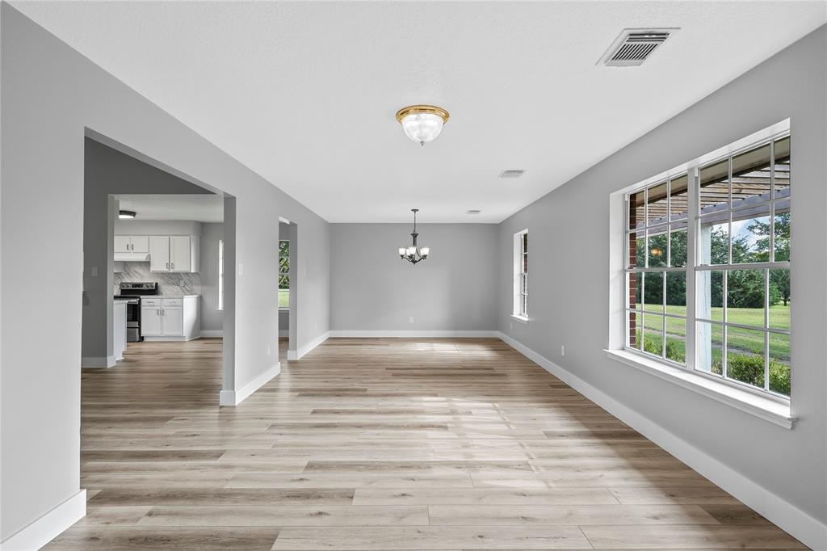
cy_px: 276
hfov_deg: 93.3
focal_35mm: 17
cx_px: 414
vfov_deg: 70.4
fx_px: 390
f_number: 9
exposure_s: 1/5
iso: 320
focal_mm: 17
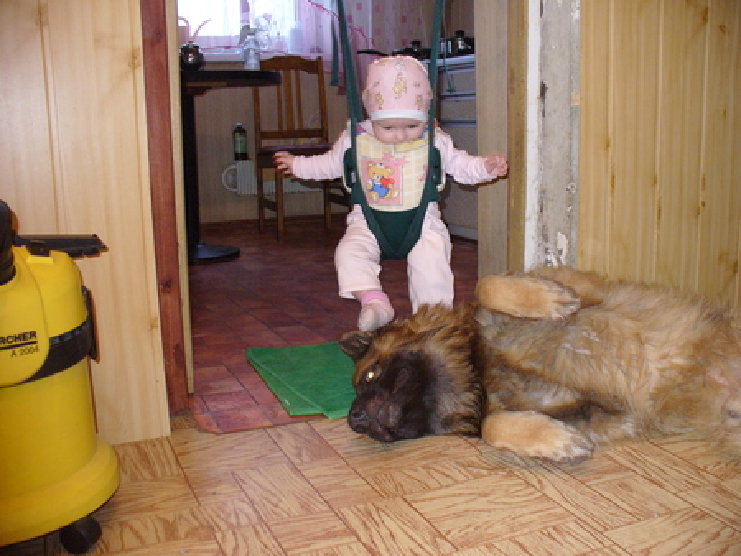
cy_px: 278
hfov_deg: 50.1
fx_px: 792
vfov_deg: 38.7
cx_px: 370
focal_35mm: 37
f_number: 2.8
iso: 200
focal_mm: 6.1
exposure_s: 1/8
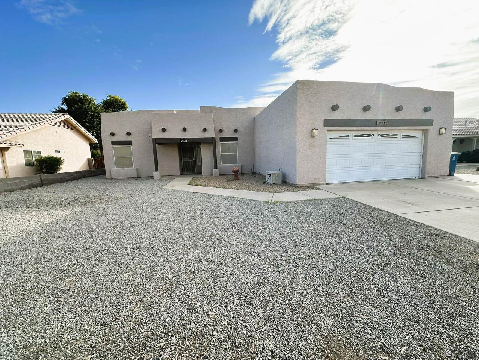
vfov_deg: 85.7
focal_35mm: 14
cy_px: 180
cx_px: 240
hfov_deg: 102.1
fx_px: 194
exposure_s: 1/796
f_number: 2.2
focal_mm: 2.22
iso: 40
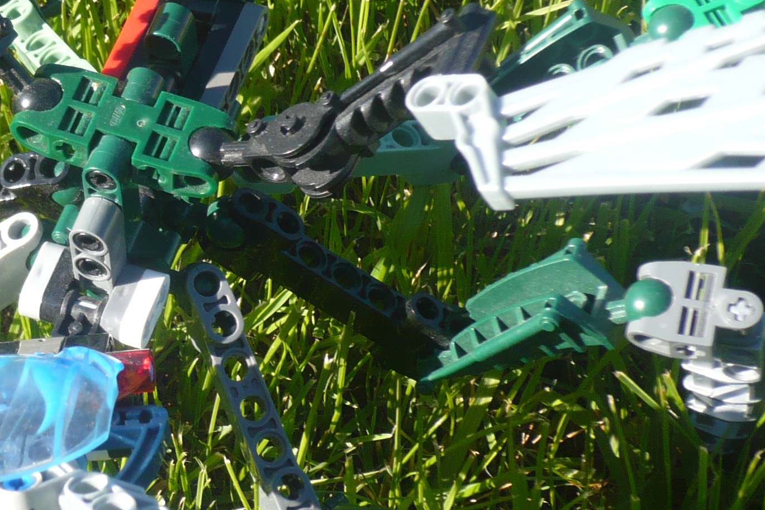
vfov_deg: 9.8
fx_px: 2975
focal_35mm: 140
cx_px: 89
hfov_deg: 14.5
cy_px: 190
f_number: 3.7
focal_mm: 9.9
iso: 100
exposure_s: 1/320
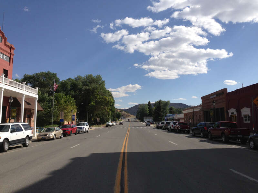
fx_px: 246
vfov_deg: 42.9
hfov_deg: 55.4
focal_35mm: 33
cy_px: 96
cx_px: 129
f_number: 2.4
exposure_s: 1/2358
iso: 50
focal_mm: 4.13
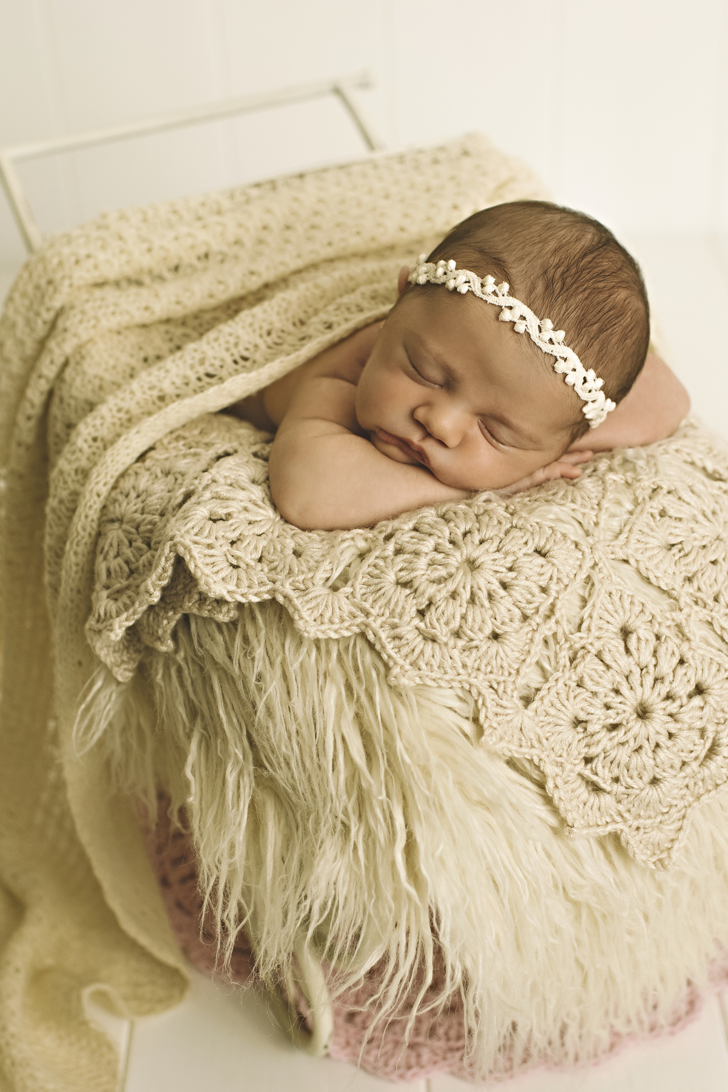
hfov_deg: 25.8
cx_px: 364
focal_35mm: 52
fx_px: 1592
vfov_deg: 37.9
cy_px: 546
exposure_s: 1/200
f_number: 3.2
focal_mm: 35
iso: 400
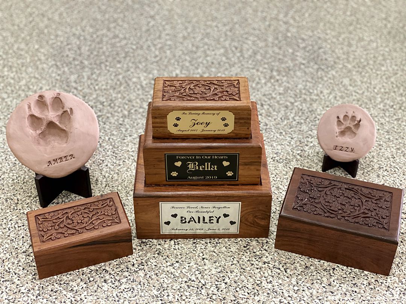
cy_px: 152
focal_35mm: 52
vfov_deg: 28.0
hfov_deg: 36.8
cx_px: 203
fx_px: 610
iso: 250
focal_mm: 6
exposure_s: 1/40
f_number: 2
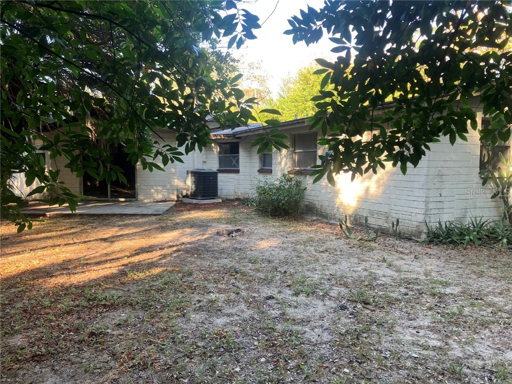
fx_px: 414
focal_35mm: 28
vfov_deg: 49.7
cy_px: 192
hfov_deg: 63.4
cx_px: 256
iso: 50
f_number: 1.8
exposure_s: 1/121
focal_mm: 3.99
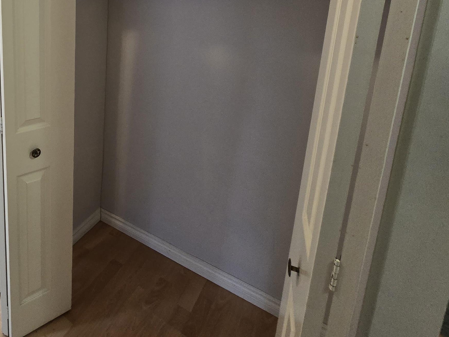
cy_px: 48
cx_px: 73
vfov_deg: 53.2
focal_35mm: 23
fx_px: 298
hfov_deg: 65.4
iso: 400
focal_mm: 2.2
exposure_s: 1/60
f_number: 2.2
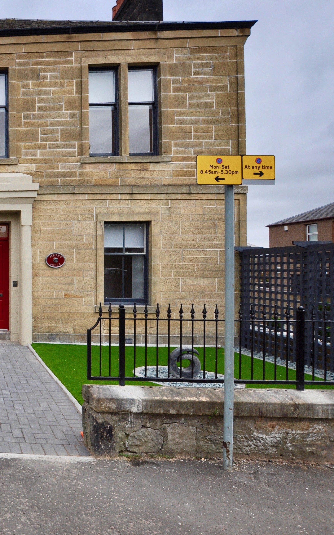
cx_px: -72
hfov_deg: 36.4
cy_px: 266
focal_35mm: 26
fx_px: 376
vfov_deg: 70.9
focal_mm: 11
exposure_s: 1/160
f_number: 6.3
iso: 200
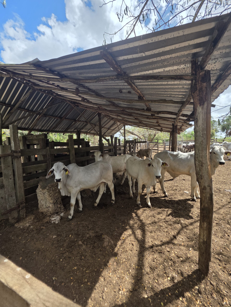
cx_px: 116
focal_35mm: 13
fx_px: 116
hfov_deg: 89.9
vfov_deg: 106.2
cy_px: 154
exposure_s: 1/944
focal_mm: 2.2
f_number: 1.9
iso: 40
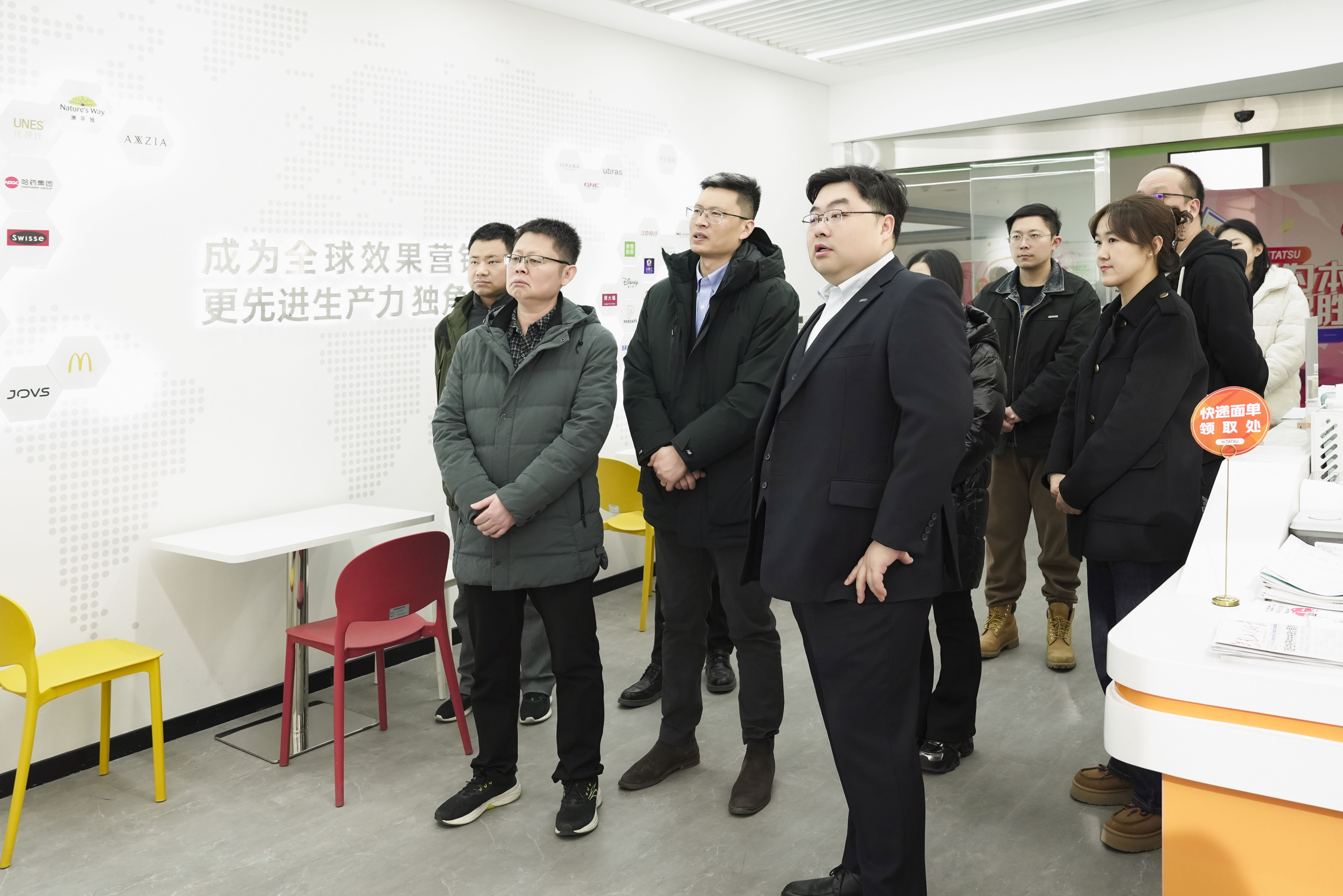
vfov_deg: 49.6
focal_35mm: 26
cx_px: 672
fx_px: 970
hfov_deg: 69.4
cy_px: 455
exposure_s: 1/160
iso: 1000
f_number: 5
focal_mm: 25
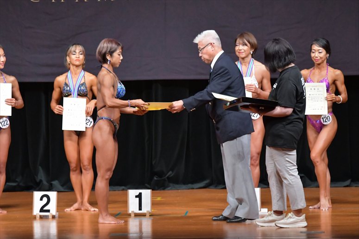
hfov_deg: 7.6
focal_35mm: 270
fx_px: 2691
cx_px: 180
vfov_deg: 5.1
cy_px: 120
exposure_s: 1/400
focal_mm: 180
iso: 6400
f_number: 5.6
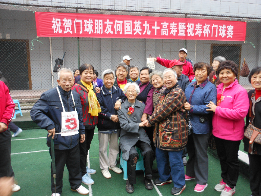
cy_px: 98
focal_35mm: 28
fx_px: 211
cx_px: 130
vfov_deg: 49.7
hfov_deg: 63.4
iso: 125
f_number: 3.7
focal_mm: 5
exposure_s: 1/30
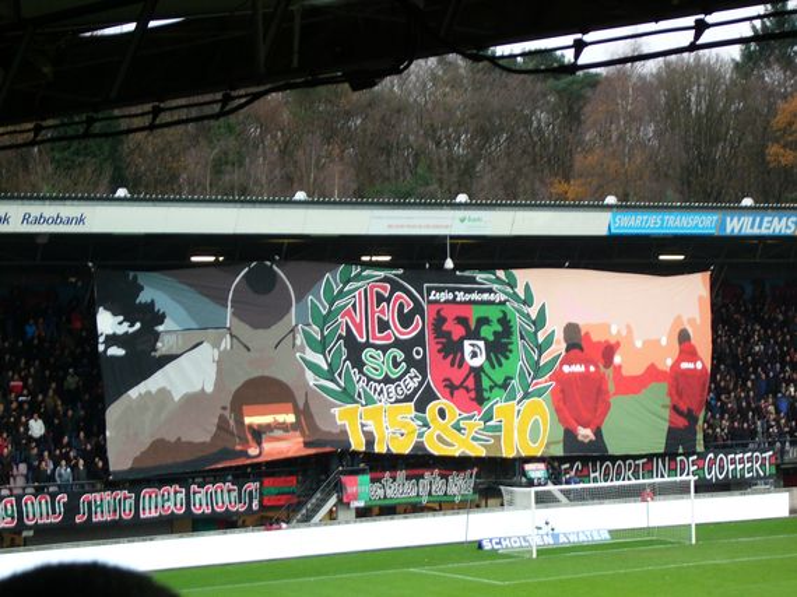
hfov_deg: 18.7
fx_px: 2417
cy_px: 298
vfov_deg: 14.1
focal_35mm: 105
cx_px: 398
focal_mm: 17.4
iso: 150
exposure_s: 1/13
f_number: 4.9
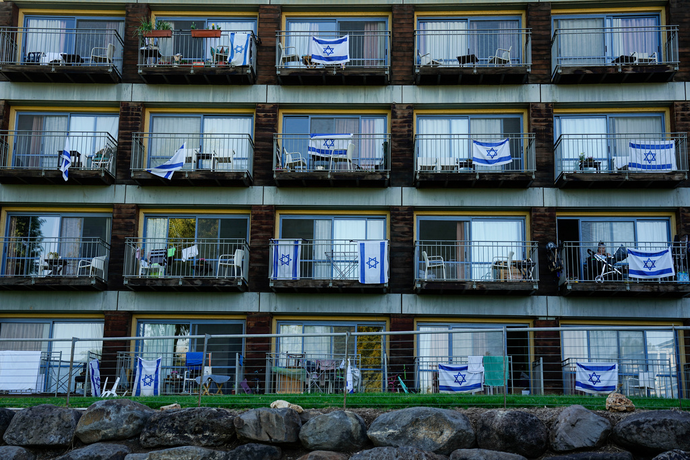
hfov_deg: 40.3
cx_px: 345
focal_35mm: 49
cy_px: 230
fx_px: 939
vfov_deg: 27.5
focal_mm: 49
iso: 50
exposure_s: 1/250
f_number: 2.8
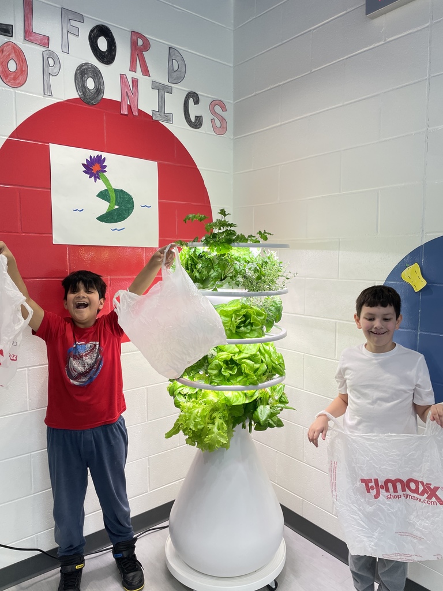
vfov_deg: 67.3
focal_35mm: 26
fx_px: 444
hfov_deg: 53.1
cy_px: 296
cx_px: 222
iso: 50
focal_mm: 4.2
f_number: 1.6
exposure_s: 1/120
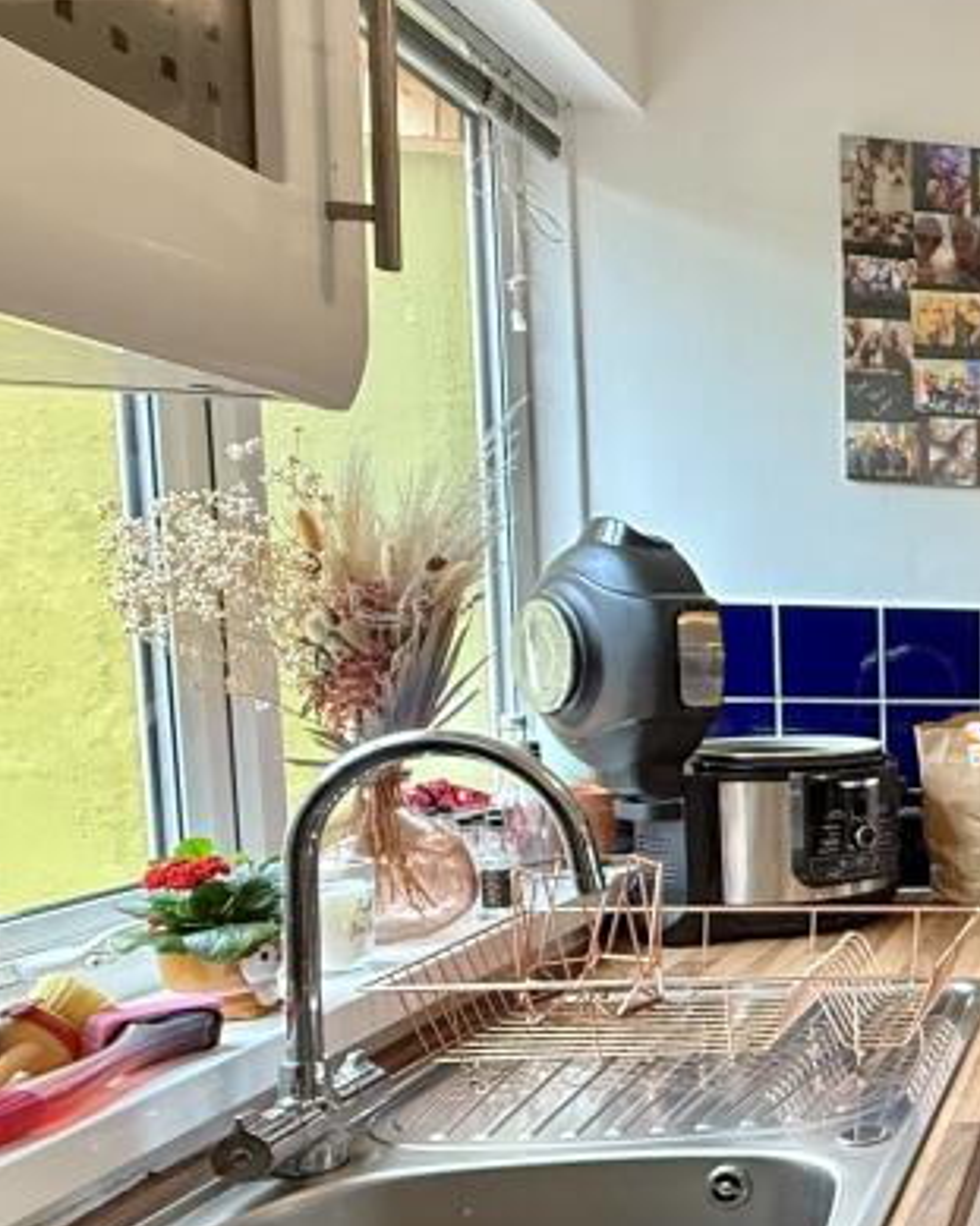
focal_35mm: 36
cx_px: 1459
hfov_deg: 28.0
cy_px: 763
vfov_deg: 49.8
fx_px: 1306
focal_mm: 2.22
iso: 250
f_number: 2.2
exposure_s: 1/50
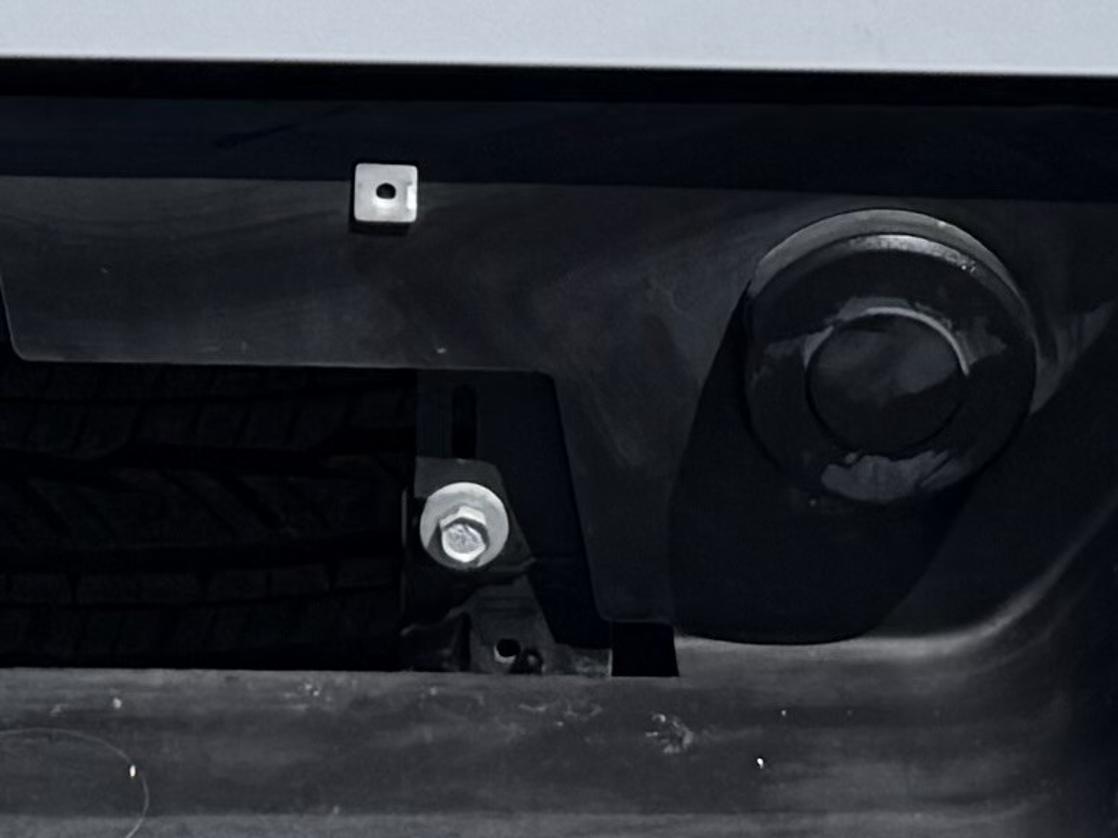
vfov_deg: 7.9
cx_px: 150
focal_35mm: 177
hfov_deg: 11.1
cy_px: -1069
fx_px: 5716
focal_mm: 6.76
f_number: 1.78
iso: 80
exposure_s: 1/9091
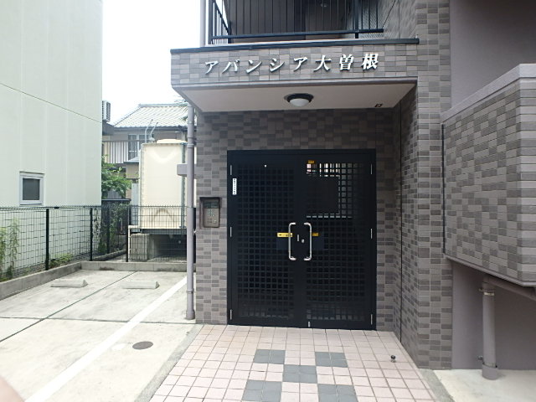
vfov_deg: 63.4
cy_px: 201
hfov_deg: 79.0
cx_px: 268
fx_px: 325
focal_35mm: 21
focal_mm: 3.7
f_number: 3.5
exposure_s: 1/250
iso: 125
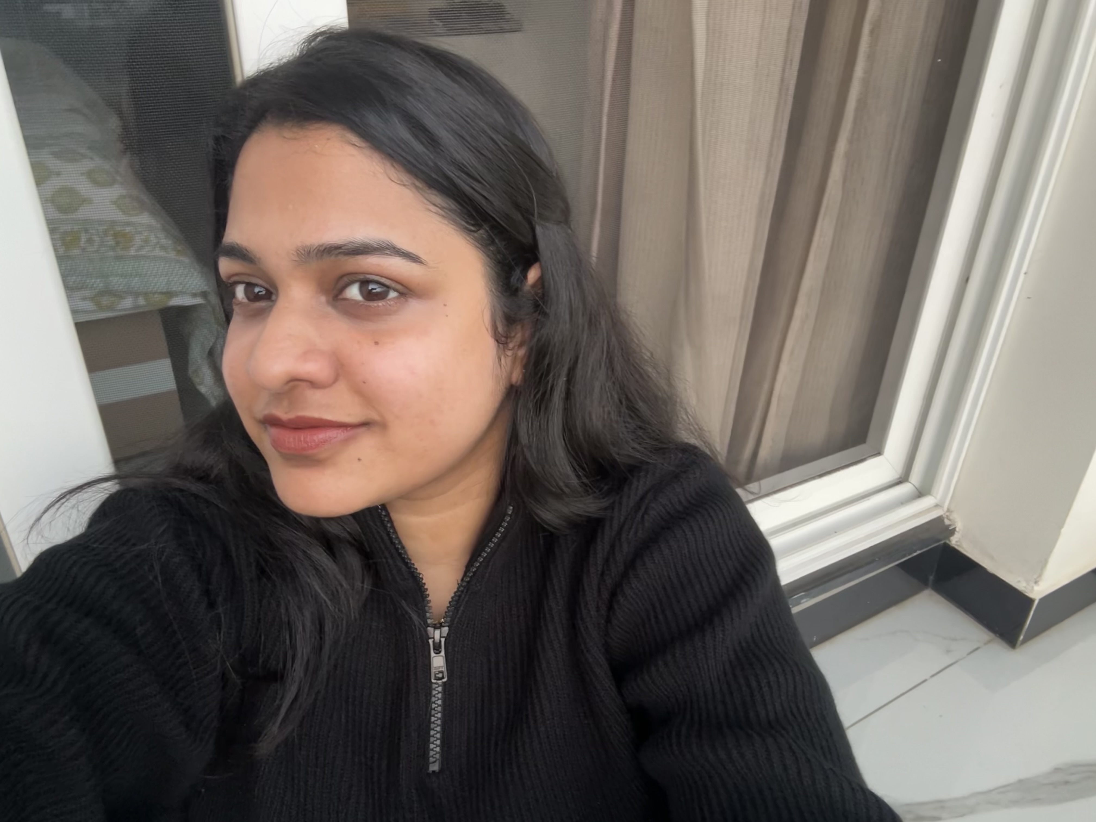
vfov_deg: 58.9
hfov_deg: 73.9
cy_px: 411
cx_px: 548
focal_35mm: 23
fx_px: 728
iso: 160
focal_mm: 2.69
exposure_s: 1/60
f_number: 1.9
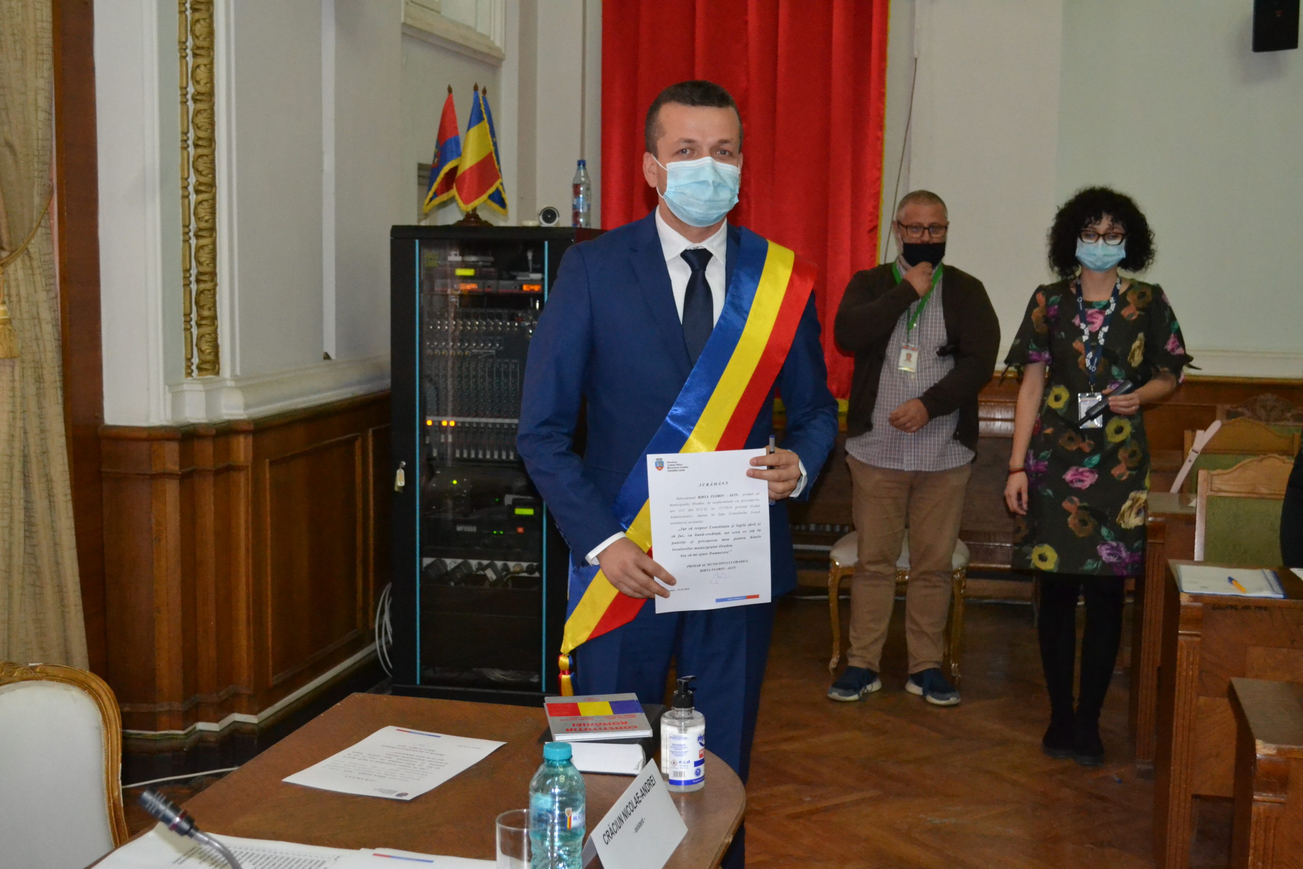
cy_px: 434
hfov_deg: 43.6
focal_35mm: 45
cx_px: 652
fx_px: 1629
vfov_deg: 29.9
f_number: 4.5
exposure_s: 1/60
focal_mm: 30
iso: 3200
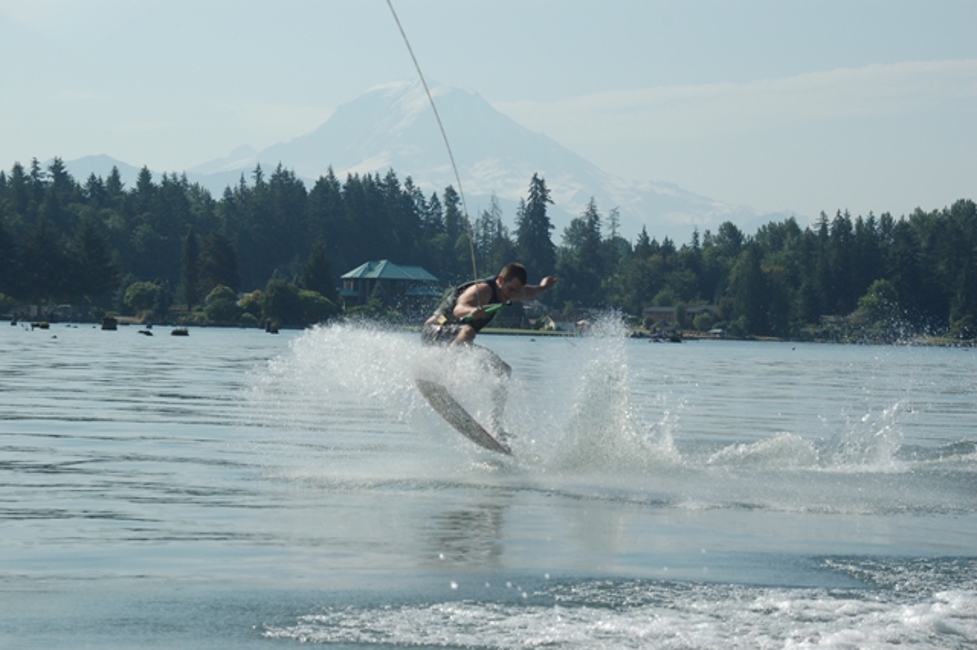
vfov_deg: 13.0
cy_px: 325
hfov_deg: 19.5
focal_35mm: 105
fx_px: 2848
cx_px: 488
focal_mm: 70
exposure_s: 1/1000
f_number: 8
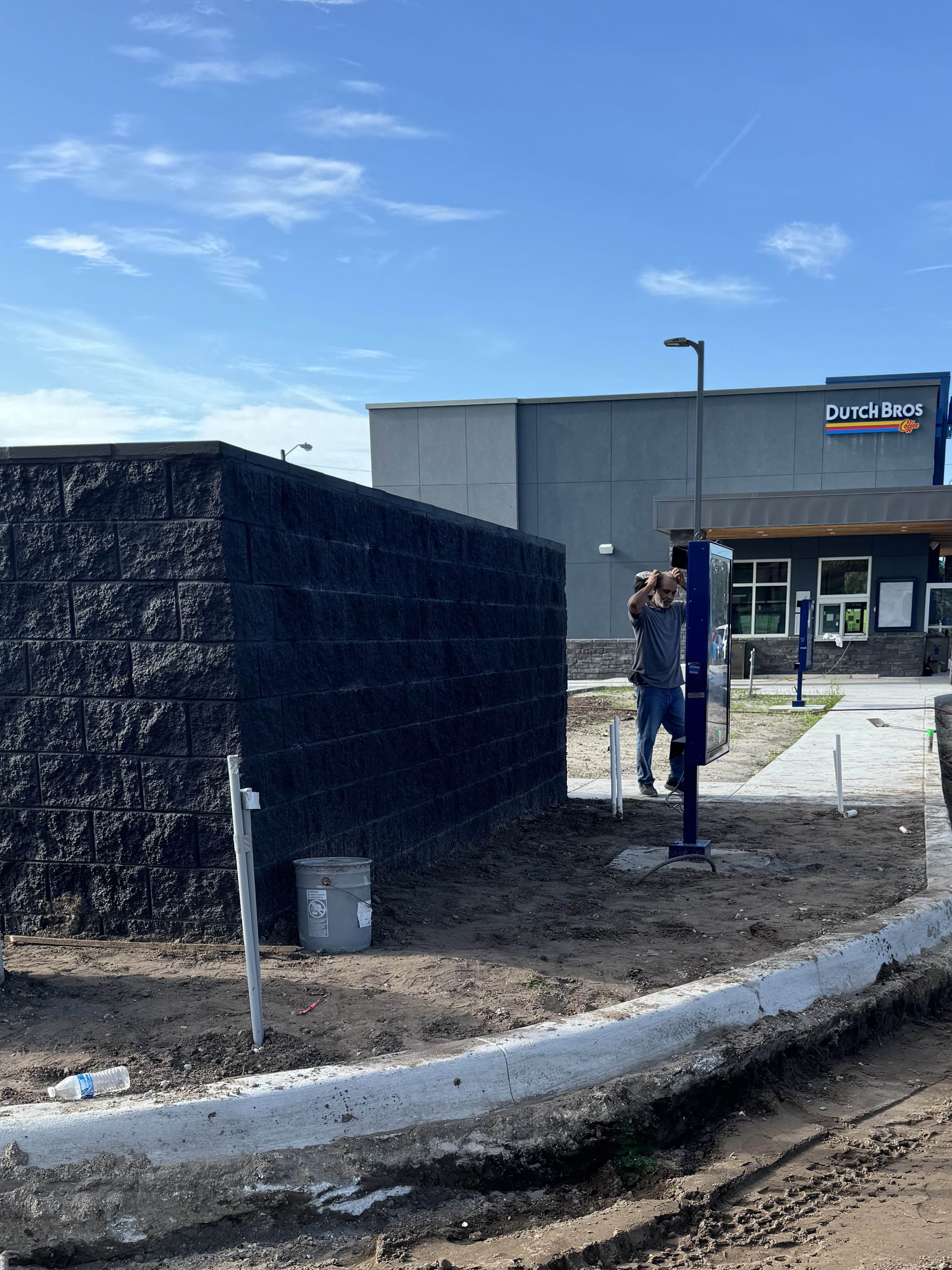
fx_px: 1393
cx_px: 589
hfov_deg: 37.5
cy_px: 951
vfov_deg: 47.2
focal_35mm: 38
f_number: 1.78
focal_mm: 6.76
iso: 80
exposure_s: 1/1923
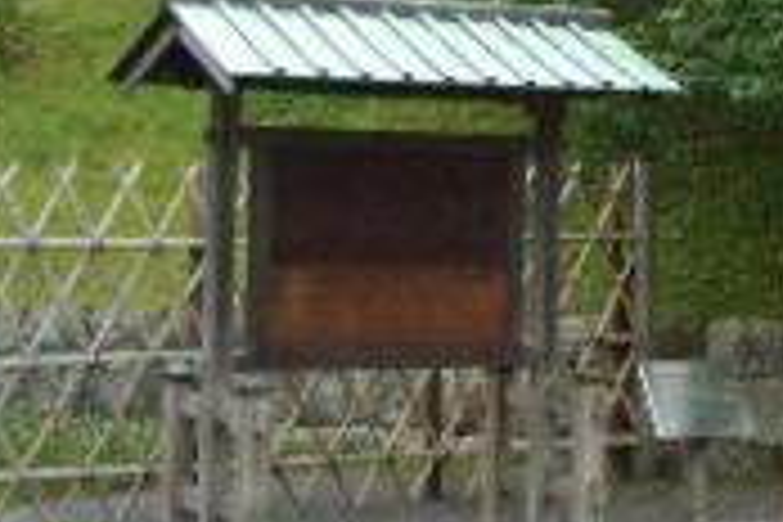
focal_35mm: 115
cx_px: 1134
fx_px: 2501
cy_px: -200
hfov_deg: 16.4
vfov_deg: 11.5
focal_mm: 5.7
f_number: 2.8
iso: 64
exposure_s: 1/192
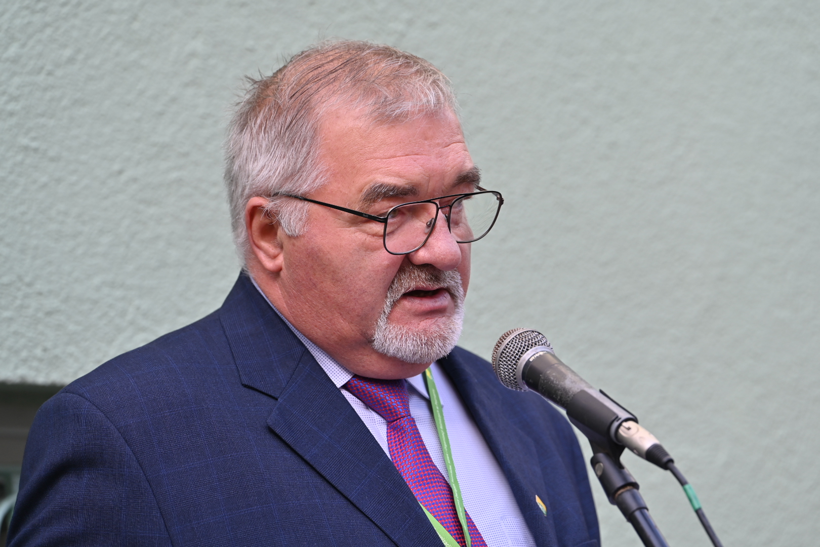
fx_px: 3644
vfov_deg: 8.6
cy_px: 274
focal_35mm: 160
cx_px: 410
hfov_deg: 12.8
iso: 125
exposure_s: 1/200
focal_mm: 160
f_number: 5
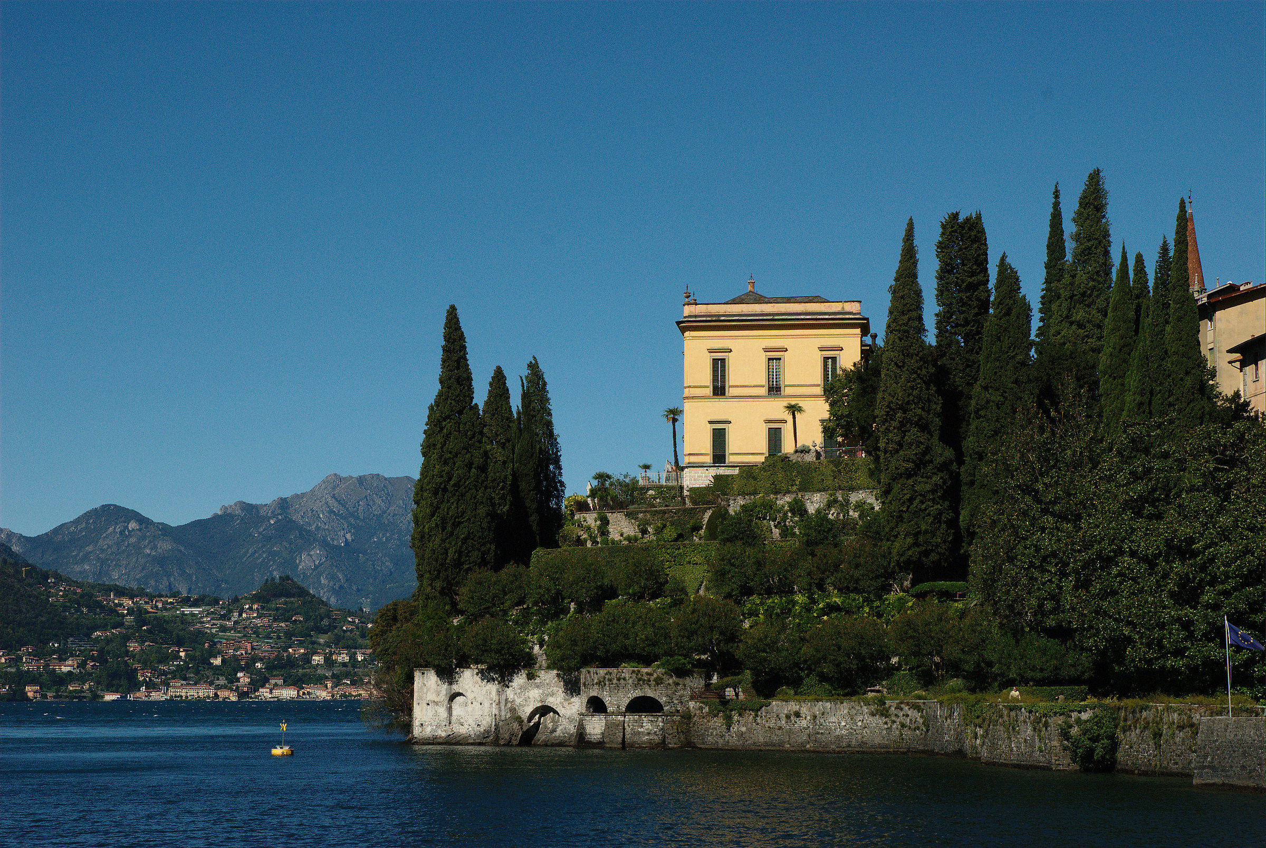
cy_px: 424
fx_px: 2430
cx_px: 633
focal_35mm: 69
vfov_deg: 19.8
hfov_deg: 29.2
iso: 500
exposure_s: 1/750
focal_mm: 46
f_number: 11
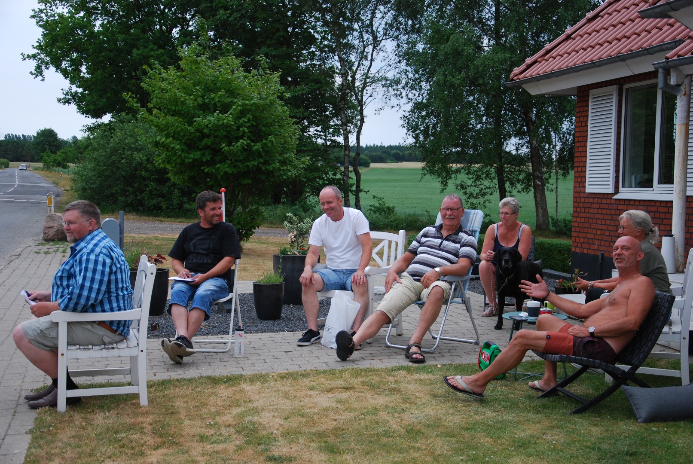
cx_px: 346
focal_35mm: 57
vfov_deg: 23.8
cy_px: 232
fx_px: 1099
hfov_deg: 35.0
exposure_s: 1/500
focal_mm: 38
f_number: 4.5
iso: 200
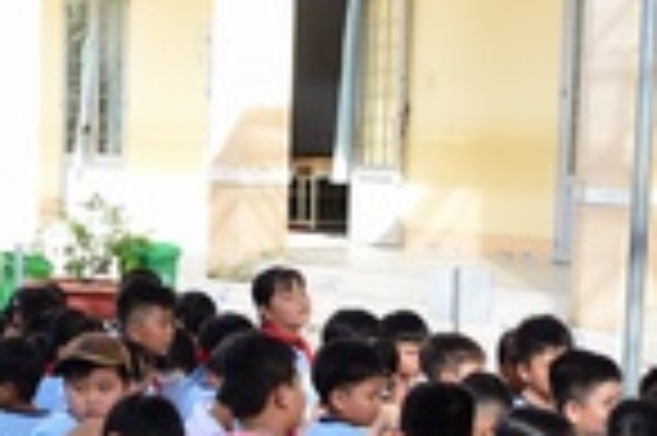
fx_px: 1951
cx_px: 148
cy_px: 488
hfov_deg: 19.0
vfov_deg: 12.5
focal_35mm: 107
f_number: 5.6
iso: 200
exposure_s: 1/200
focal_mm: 24
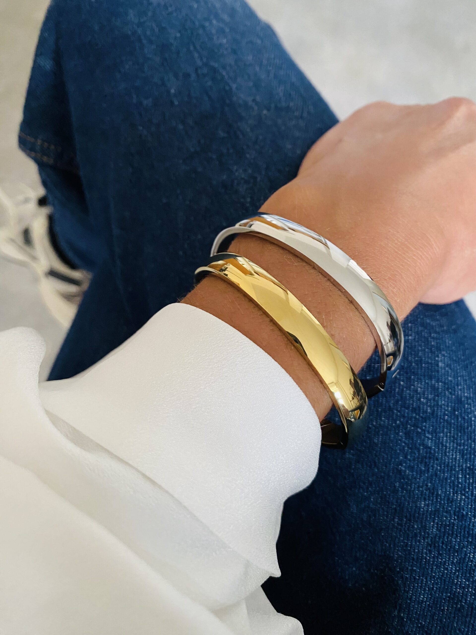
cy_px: 318
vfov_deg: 69.4
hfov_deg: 54.9
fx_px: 458
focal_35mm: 25
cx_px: 238
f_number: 1.8
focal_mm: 4.25
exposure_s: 1/33
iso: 640
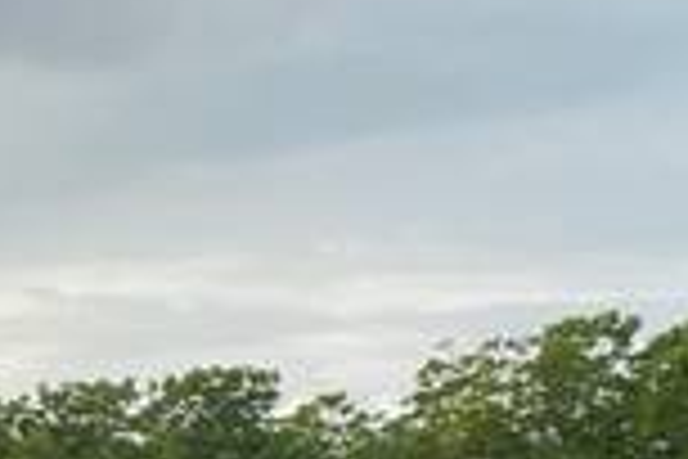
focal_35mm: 127
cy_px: 999
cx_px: -625
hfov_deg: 14.0
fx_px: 2427
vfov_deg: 9.8
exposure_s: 1/1300
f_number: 1.8
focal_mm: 4.25
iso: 32
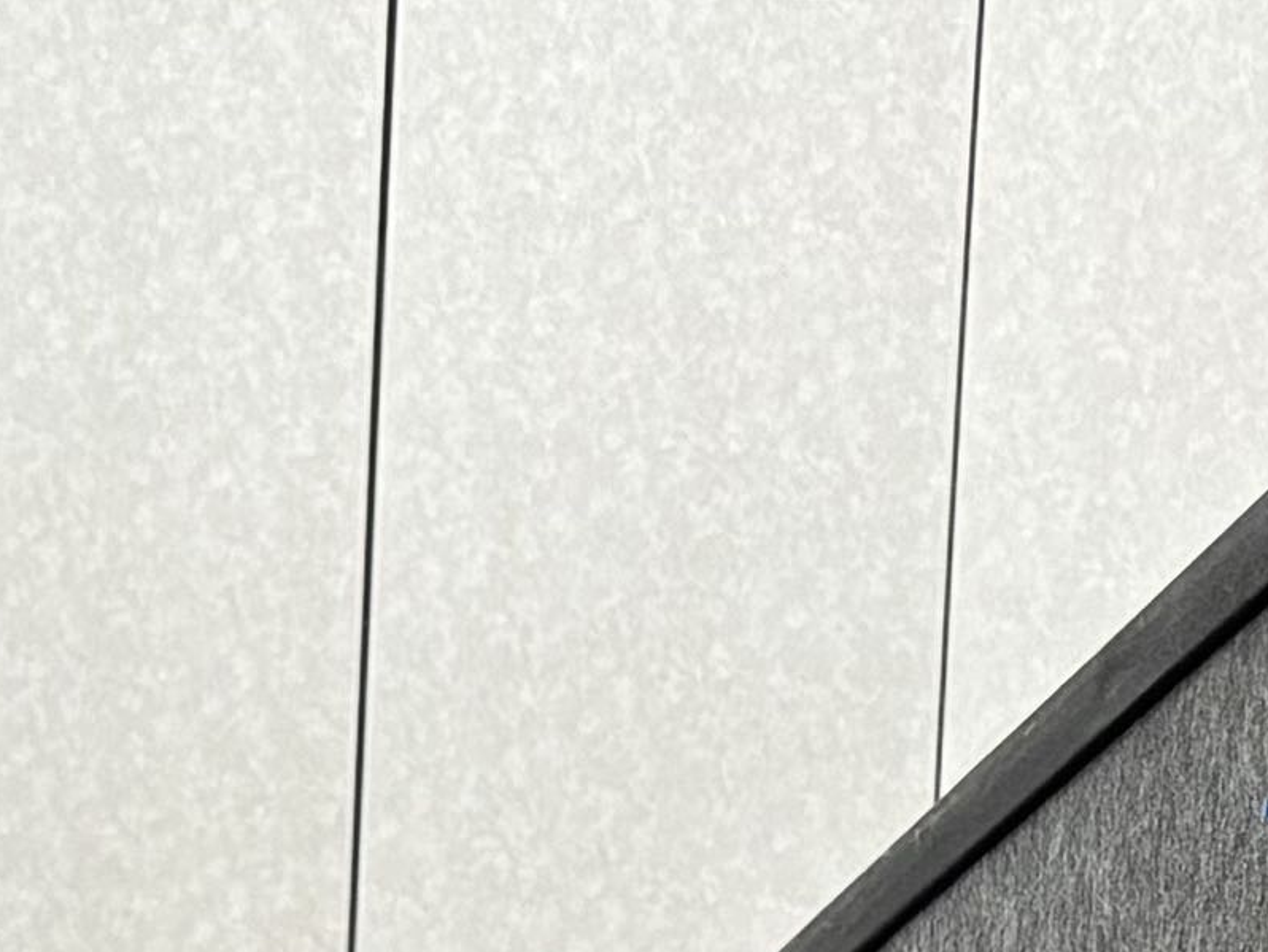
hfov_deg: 10.3
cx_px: -671
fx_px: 6815
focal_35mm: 186
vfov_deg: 7.1
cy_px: 2945
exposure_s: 1/121
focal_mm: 5.96
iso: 50
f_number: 1.6
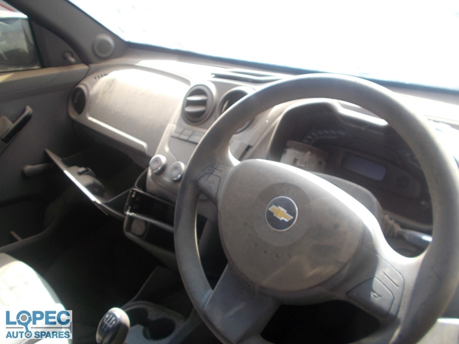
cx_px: 230
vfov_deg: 53.1
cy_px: 172
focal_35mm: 26
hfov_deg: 67.3
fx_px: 345
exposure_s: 1/80
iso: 80
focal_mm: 4.6
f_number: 3.2
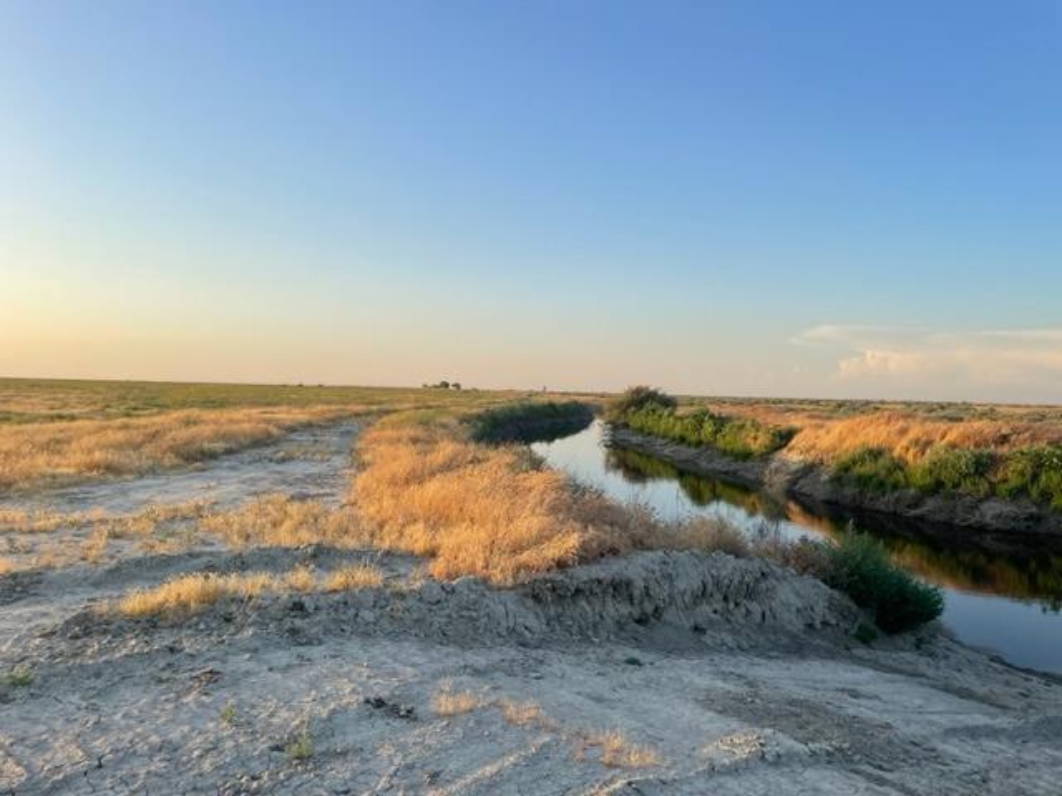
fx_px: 798
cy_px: 398
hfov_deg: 67.3
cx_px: 531
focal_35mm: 26
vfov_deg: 53.1
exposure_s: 1/1261
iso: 32
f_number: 1.6
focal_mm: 4.2
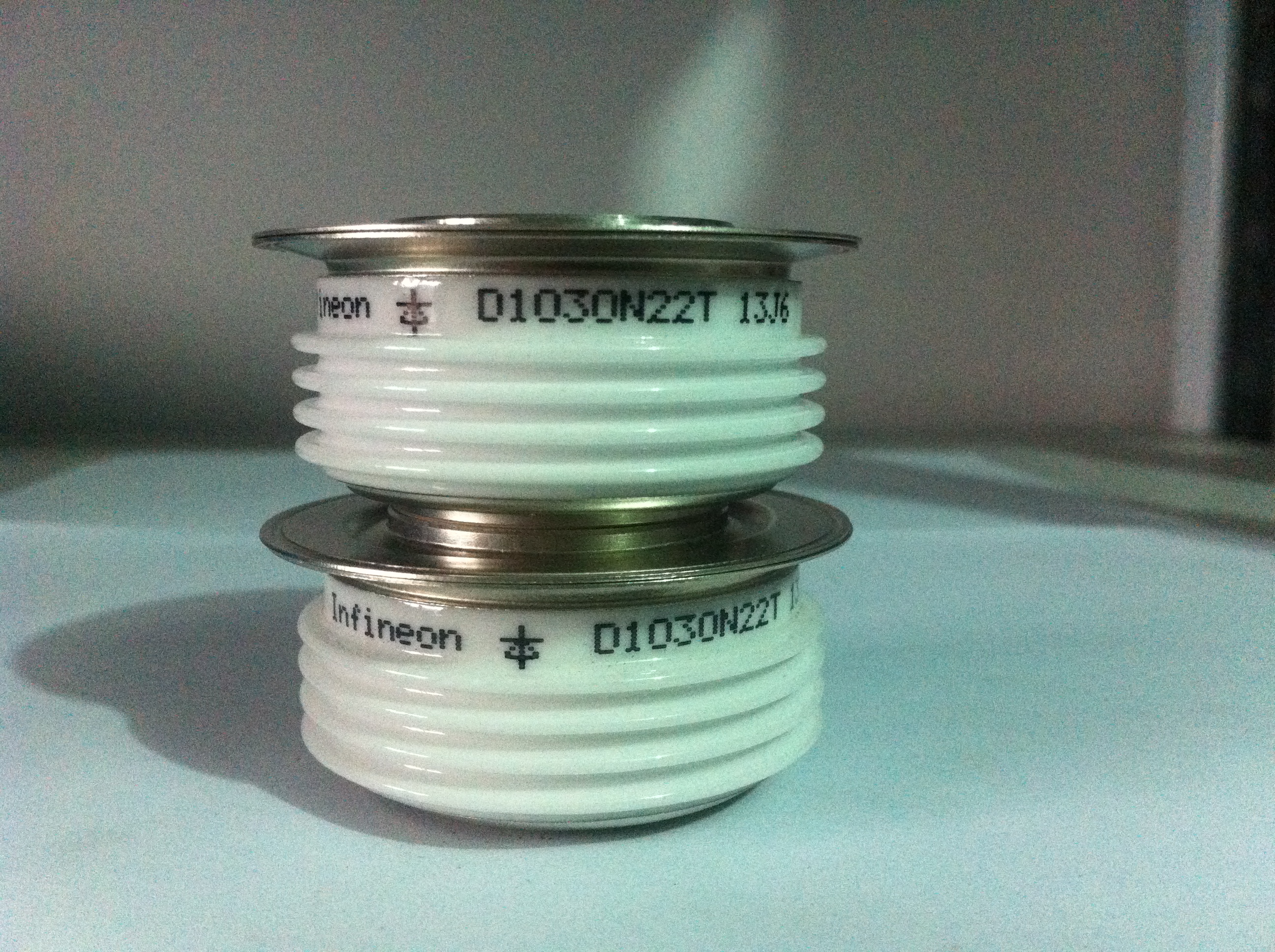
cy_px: 476
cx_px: 638
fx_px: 1287
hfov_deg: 52.7
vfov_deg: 40.6
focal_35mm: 35
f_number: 2.8
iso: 640
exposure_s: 1/15
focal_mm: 3.85
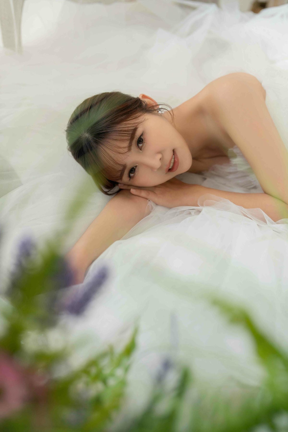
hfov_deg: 27.0
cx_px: 144
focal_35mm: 50
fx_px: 600
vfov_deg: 39.6
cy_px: 216
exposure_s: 1/200
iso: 200
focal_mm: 50
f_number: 2
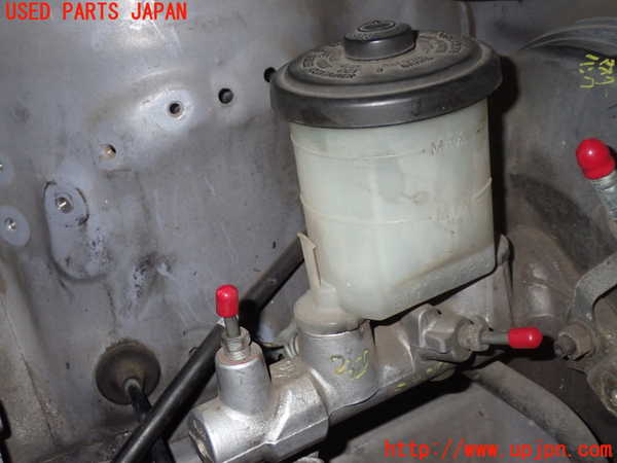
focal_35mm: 50
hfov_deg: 38.2
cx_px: 308
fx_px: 891
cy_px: 232
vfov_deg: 29.1
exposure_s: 1/50
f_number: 9
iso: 800
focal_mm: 9.01
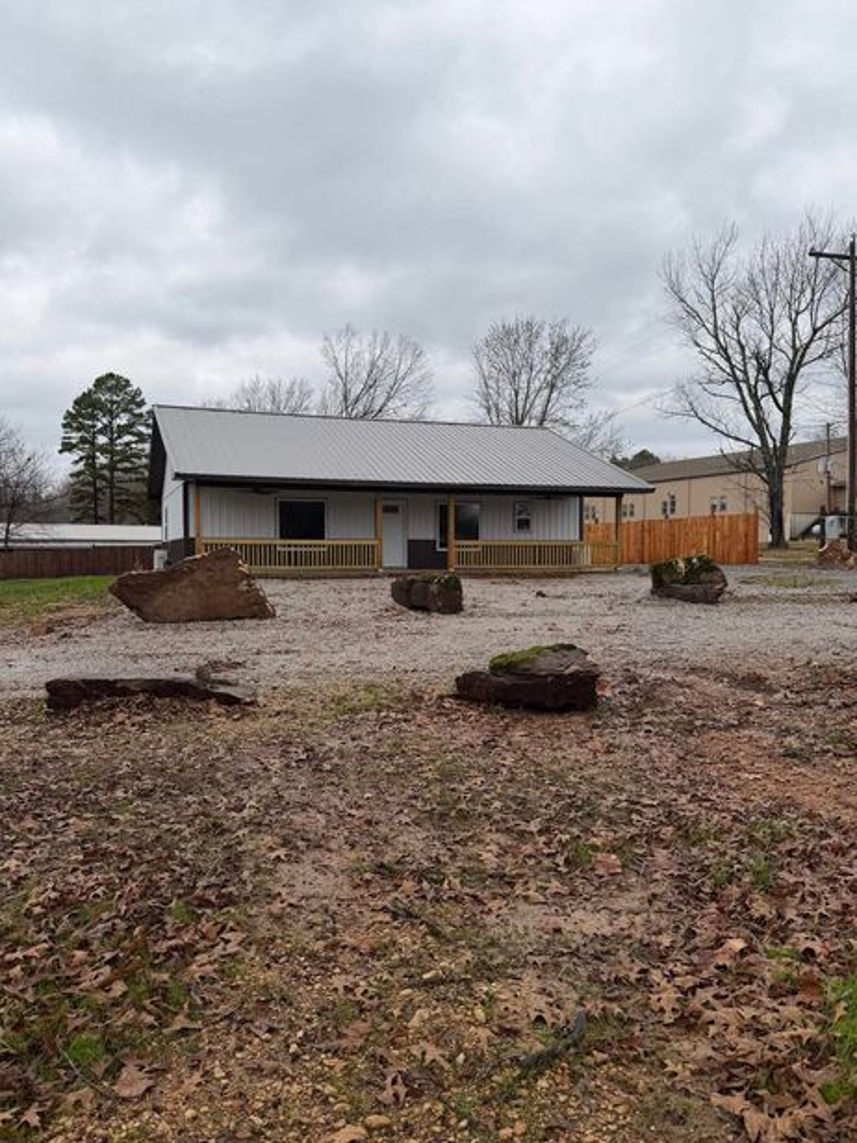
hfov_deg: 53.0
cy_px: 582
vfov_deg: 67.3
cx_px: 401
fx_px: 858
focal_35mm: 26
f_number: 1.78
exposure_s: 1/1060
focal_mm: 6.76
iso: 80
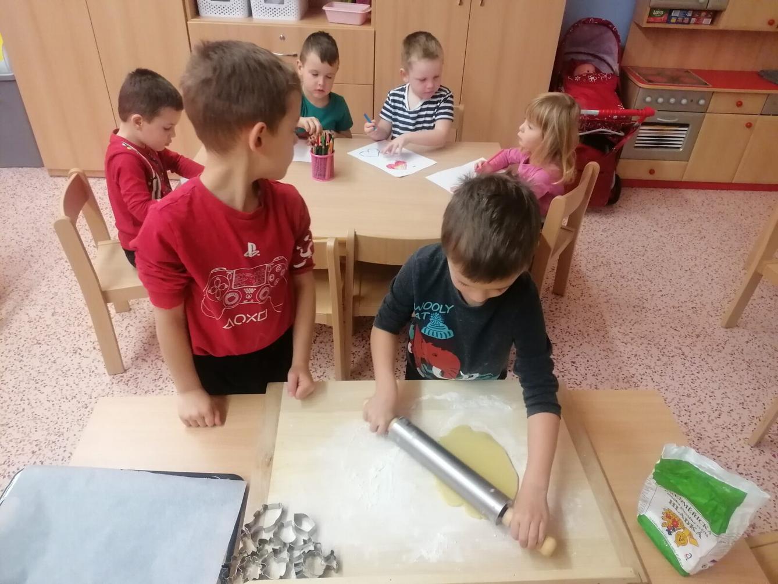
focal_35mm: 27
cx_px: 389
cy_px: 292
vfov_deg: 51.4
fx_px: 607
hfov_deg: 65.3
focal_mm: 4.75
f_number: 1.8
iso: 800
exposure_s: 1/100
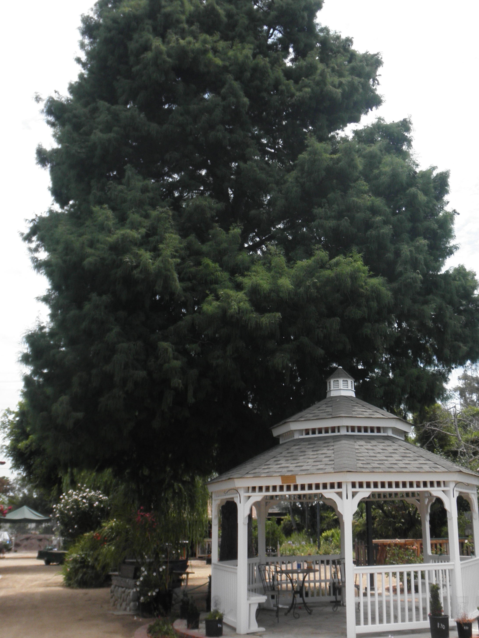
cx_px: 287
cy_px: 273
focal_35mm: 38
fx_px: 701
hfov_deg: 37.6
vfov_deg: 48.8
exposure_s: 1/100
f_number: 8.5
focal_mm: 5
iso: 64
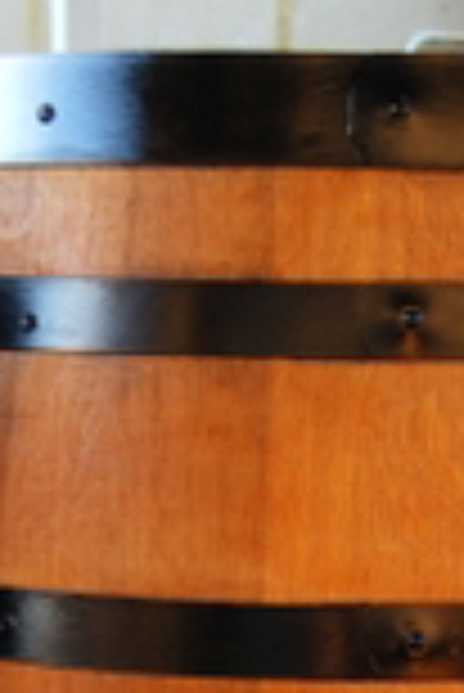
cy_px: 963
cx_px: 392
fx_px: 2893
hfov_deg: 9.1
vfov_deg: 13.1
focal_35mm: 150
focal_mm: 32
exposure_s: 1/50
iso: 200
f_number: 4.5
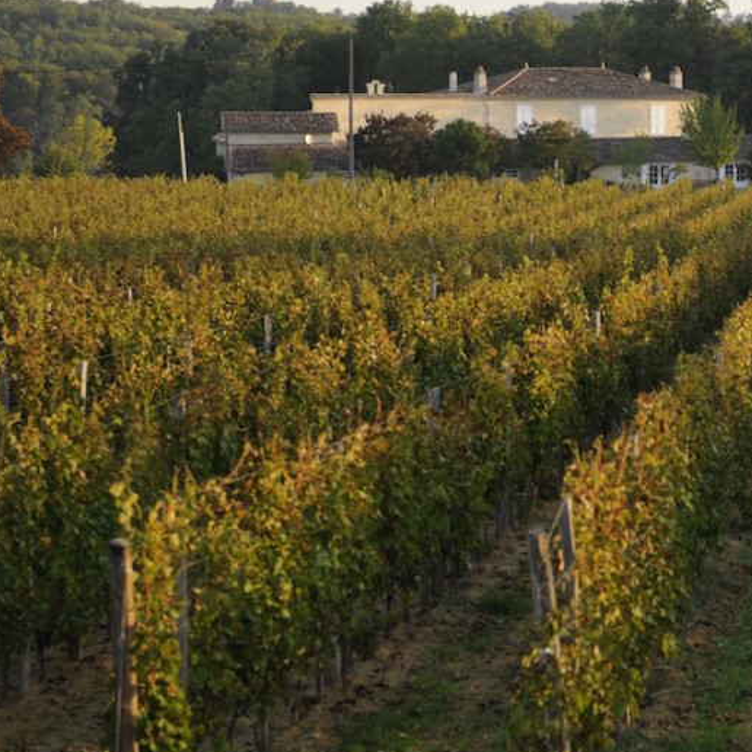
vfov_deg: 12.6
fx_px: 3412
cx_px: 739
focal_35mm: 139
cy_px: 360
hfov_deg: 12.4
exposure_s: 1/640
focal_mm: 55
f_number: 2.8
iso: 200
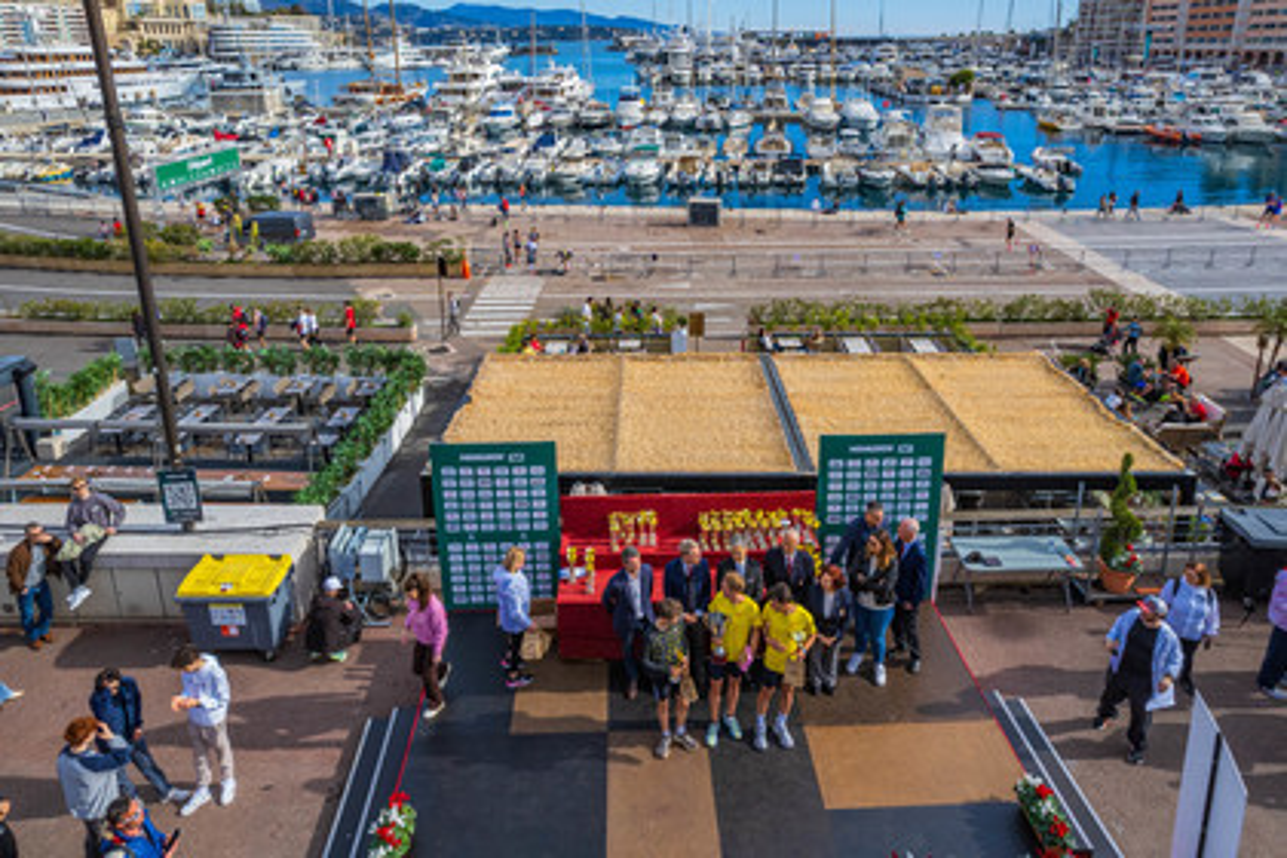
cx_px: 644
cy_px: 429
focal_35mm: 22
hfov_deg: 78.6
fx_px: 786
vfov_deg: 57.2
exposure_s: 1/1600
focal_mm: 8.4
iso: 100
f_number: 2.8
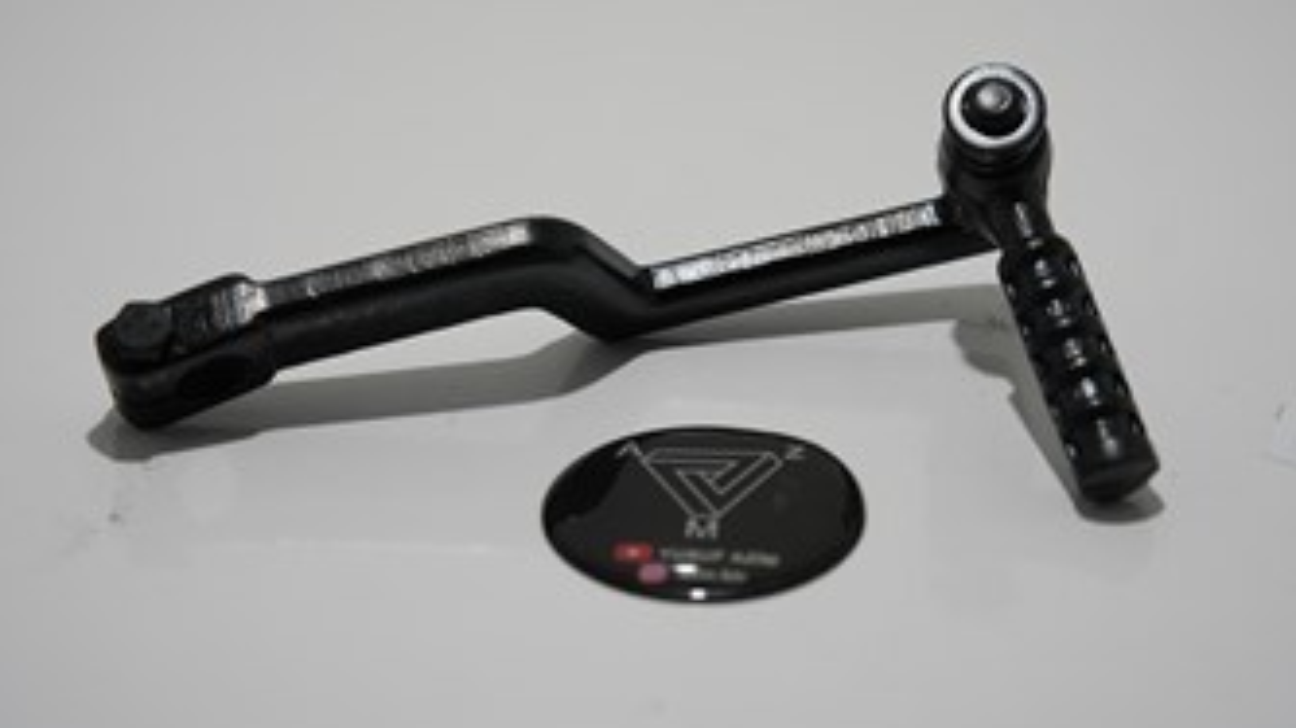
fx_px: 3676
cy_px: 309
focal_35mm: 107
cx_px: 681
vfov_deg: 11.3
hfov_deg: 20.0
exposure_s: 1/320
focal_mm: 85
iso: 80
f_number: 4
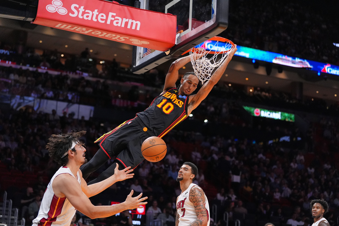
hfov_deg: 27.4
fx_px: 697
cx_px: 170
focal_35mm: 74
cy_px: 113
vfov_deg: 18.4
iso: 4000
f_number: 2.8
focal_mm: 74
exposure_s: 1/2000
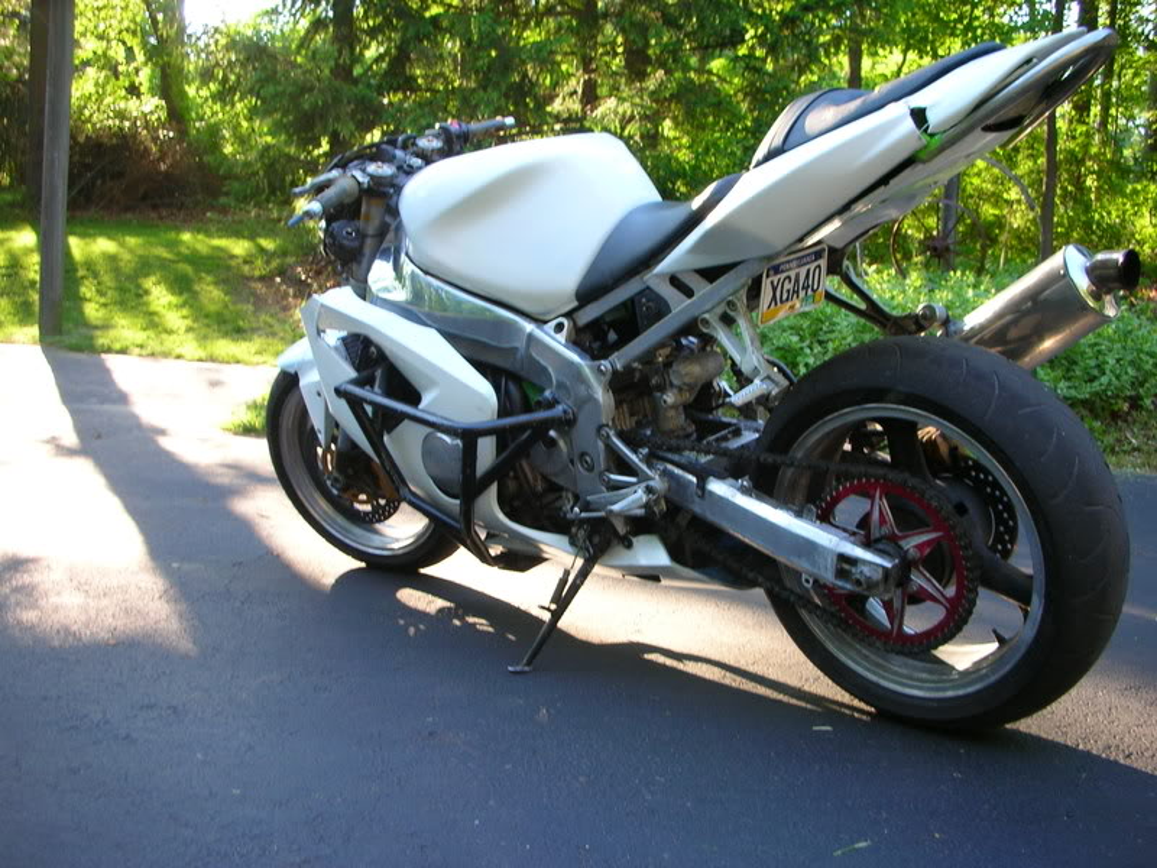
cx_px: 578
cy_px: 434
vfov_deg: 40.7
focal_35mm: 35
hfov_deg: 52.6
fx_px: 1170
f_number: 3
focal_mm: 5.8
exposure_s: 1/38.2
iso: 50
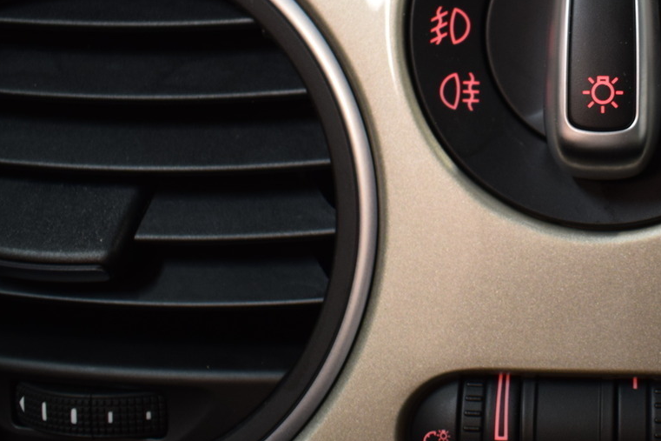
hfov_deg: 28.9
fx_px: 1231
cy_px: 98
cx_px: 590
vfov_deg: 20.1
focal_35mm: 67
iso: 500
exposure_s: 1/15
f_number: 3.8
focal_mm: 21
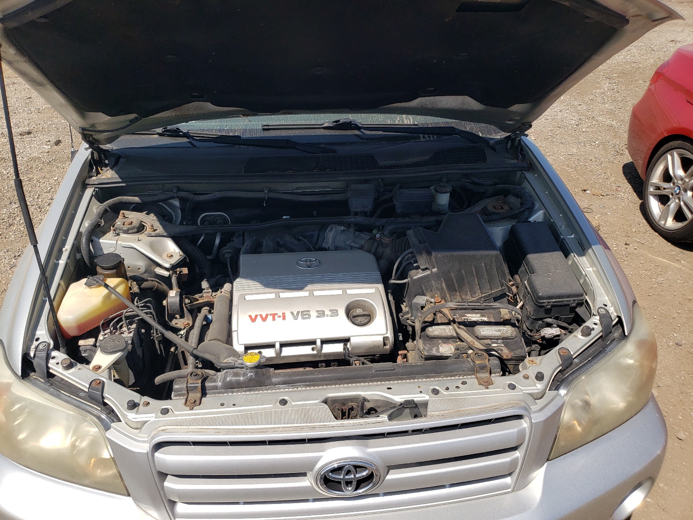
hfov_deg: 67.3
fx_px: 521
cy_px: 260
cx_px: 346
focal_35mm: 26
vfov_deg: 53.1
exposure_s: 1/3333
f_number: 1.5
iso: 50
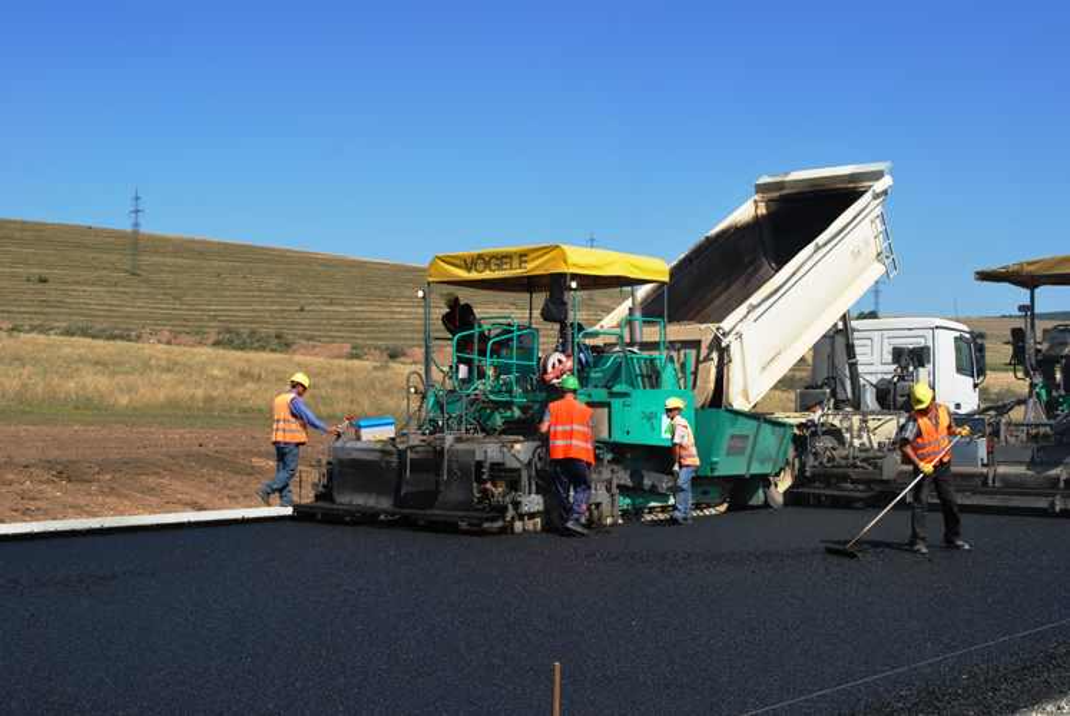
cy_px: 358
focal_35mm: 48
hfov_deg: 41.1
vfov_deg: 28.1
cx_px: 535
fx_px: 1428
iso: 100
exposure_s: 1/320
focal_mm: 32
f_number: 9
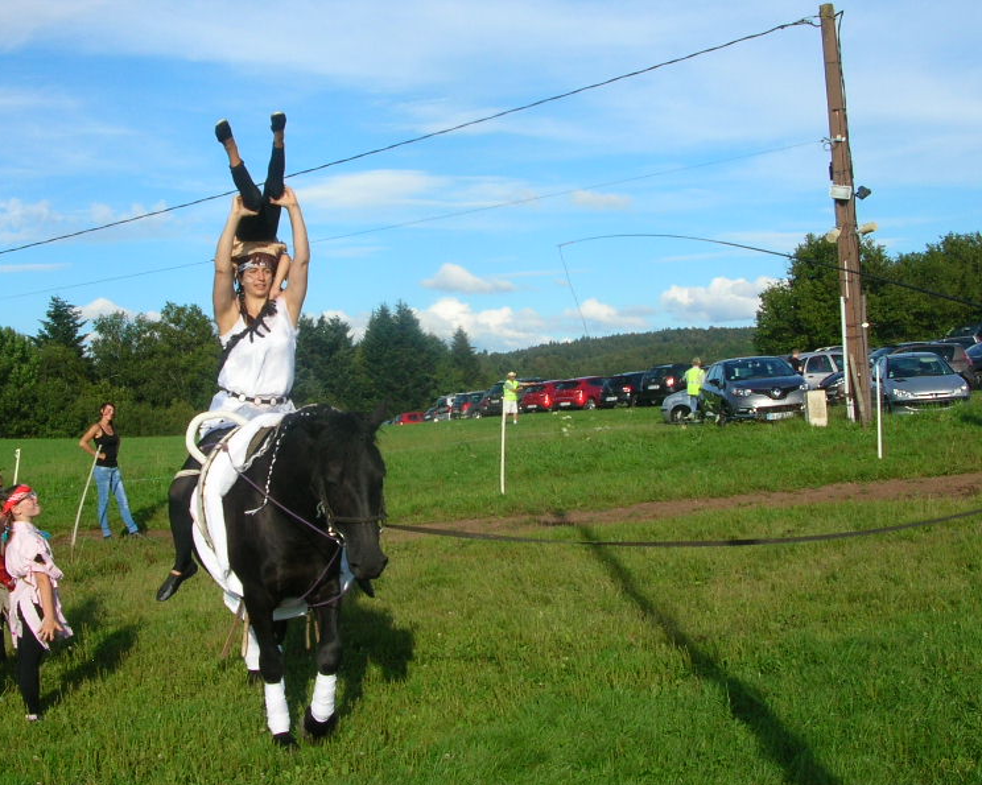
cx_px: 476
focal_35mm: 47
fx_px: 1366
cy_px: 315
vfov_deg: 32.0
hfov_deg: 39.5
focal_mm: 5.8
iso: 50
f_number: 5.6
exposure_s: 1/277
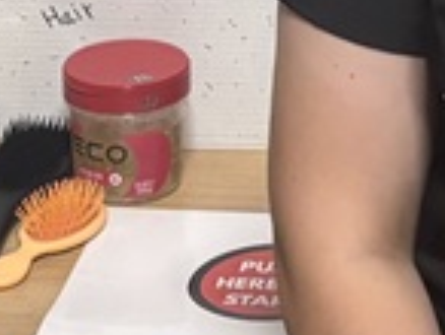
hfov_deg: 10.6
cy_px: -204
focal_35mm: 182
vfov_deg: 8.0
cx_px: 591
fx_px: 2344
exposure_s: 1/40
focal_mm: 5.96
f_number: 1.6
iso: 500
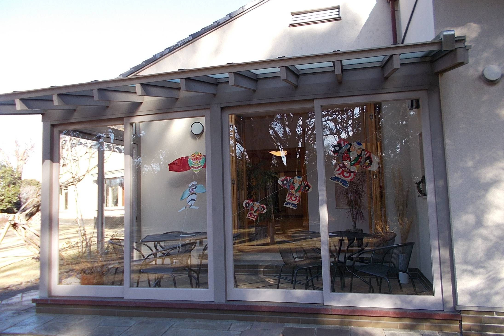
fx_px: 392
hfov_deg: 65.5
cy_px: 151
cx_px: 250
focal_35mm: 28
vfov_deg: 46.3
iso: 80
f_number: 3.2
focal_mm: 4.6
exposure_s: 1/160
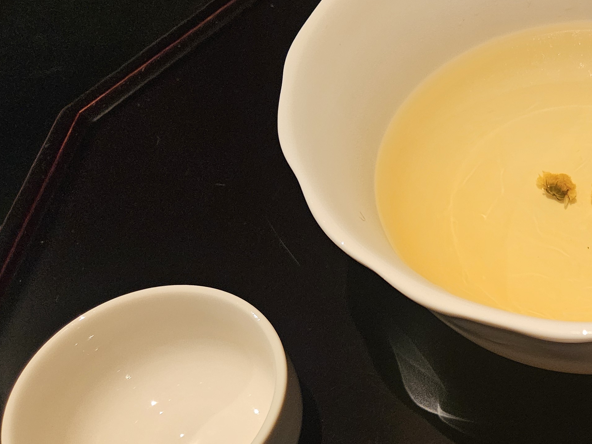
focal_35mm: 48
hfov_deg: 35.9
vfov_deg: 29.9
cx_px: 589
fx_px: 821
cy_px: 315
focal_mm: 5.4
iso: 500
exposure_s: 1/120
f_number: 1.8
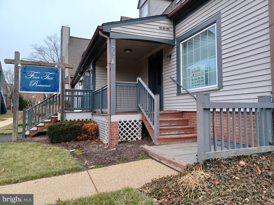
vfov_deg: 54.9
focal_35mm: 25
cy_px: 102
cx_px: 137
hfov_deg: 69.4
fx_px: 198
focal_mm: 4.6
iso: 64
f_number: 1.8
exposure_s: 1/60
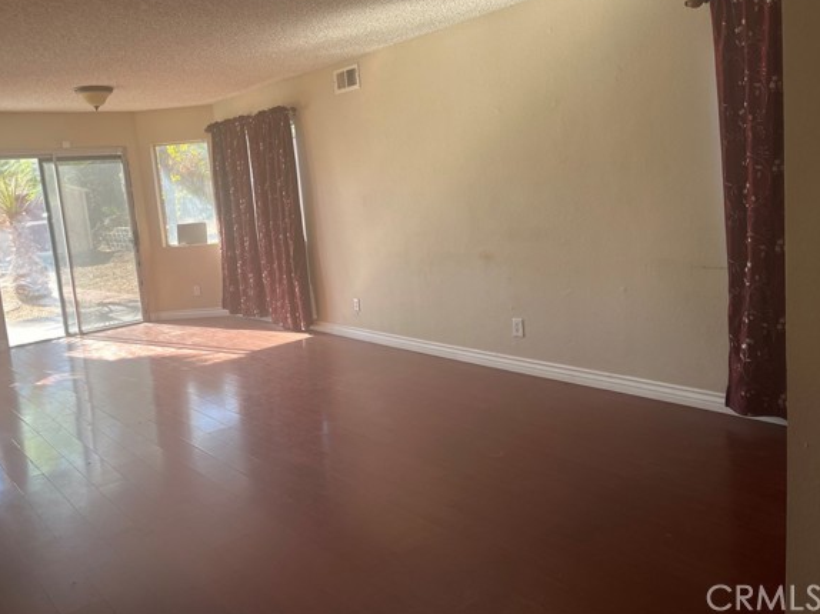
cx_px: 386
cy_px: 276
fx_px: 687
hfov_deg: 61.6
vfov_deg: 48.1
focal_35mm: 29
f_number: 1.6
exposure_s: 1/120
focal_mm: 5.1
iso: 40
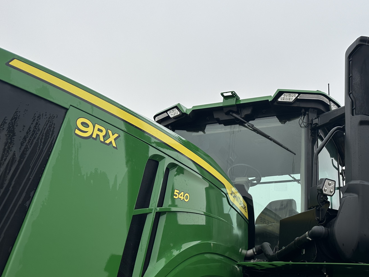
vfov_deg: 38.4
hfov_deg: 48.1
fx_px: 394
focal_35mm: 37
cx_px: 279
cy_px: 176
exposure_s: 1/2070
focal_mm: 6.86
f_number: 1.78
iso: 80
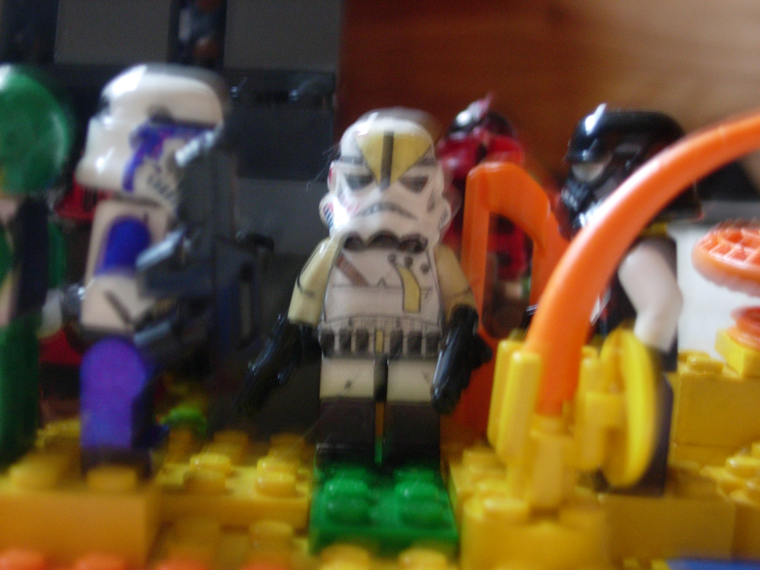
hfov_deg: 27.0
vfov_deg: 20.4
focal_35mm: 72
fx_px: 1581
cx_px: 380
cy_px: 285
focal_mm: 14.9
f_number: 3.7
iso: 200
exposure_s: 1/3.1
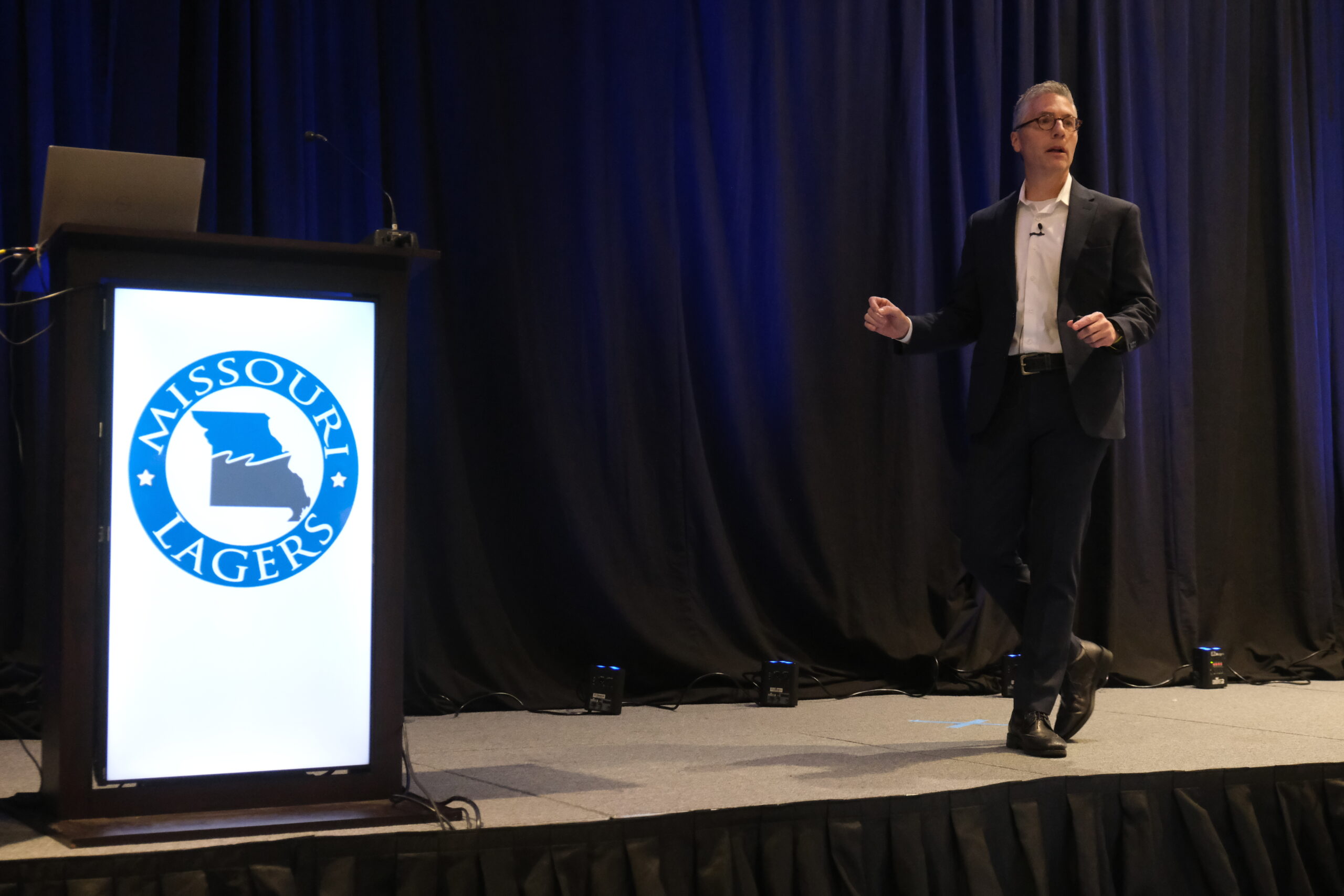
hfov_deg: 36.9
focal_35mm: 54
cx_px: 672
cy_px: 448
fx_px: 2016
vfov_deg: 25.1
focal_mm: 35.8
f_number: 4
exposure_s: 1/100
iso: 6400
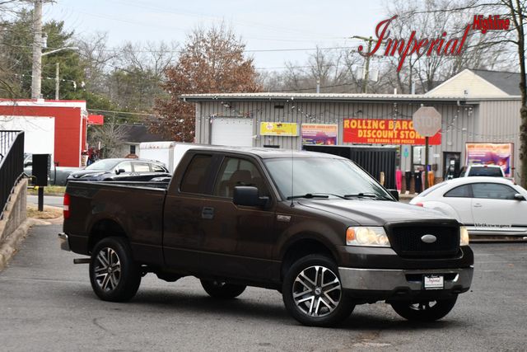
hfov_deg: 19.5
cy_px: 176
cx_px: 264
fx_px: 1537
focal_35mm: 105
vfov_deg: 13.0
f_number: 5.6
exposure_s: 1/250
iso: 320
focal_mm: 70
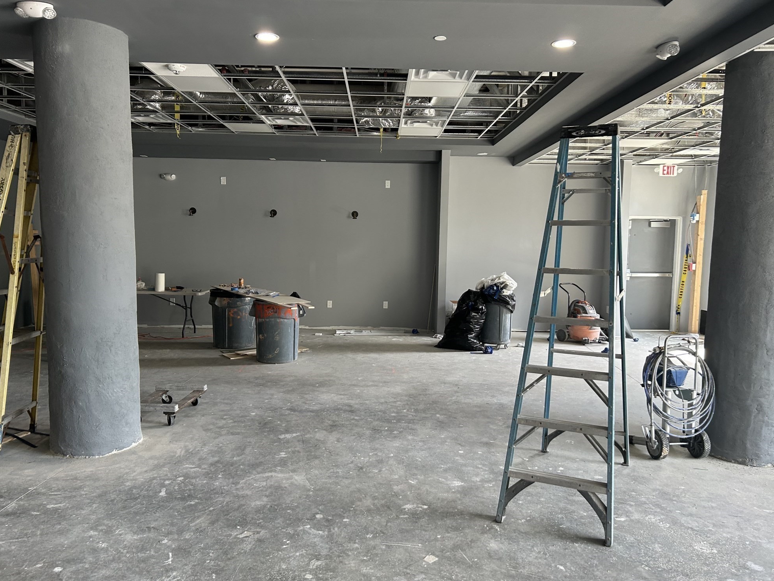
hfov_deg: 65.3
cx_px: 387
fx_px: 604
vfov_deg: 51.3
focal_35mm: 27
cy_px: 298
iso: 100
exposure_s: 1/121
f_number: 1.5
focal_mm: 5.7
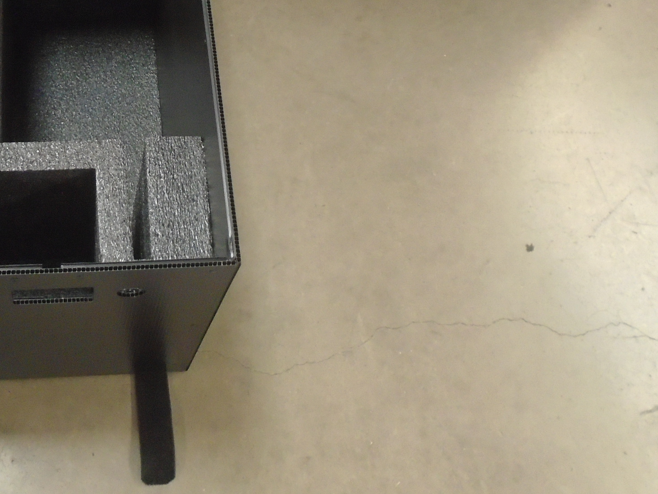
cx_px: 128
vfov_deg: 30.7
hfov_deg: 39.6
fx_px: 874
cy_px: 99
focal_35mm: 46
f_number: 3.2
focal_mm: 4.6
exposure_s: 1/20
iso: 500
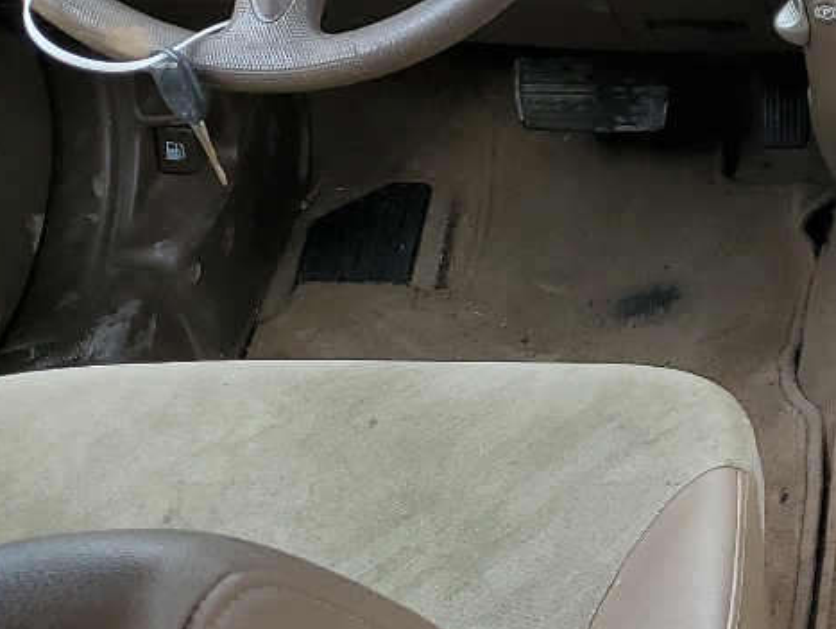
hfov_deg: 20.5
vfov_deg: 16.6
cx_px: 1022
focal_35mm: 89
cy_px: 199
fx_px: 2151
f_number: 1.5
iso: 50
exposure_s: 1/294
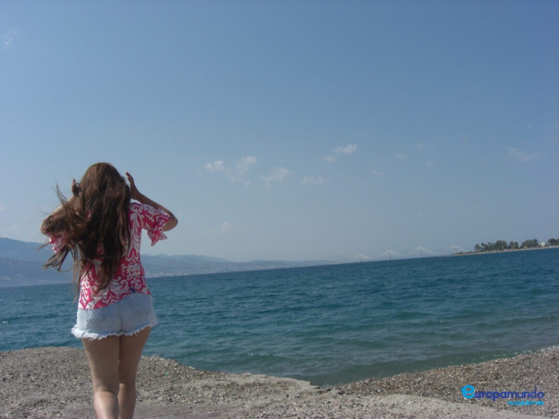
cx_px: 280
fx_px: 614
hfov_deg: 49.0
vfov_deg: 37.7
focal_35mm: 38
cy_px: 210
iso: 80
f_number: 8
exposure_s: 1/320
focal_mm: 7.9
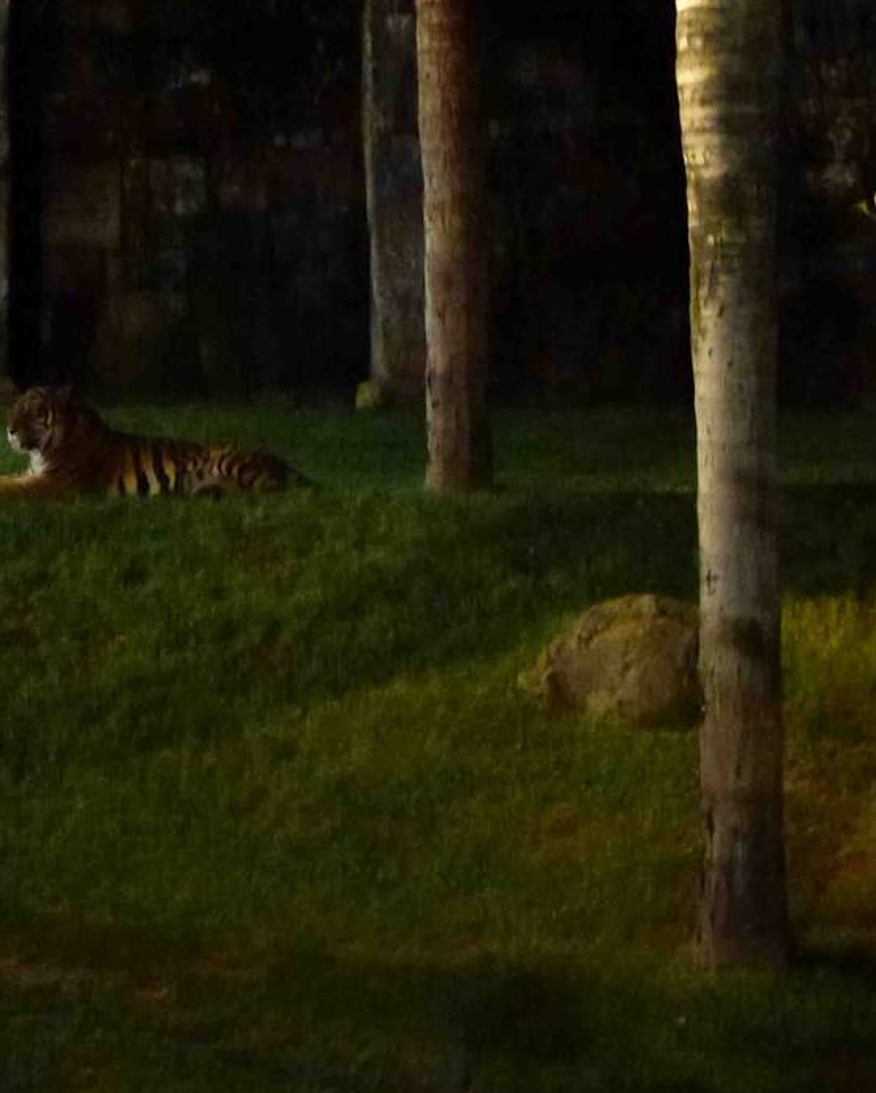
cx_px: -21
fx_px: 3822
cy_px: 110
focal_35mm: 118
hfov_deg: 12.9
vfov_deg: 16.1
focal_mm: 9.4
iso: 800
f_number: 4.3
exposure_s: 1/2.5
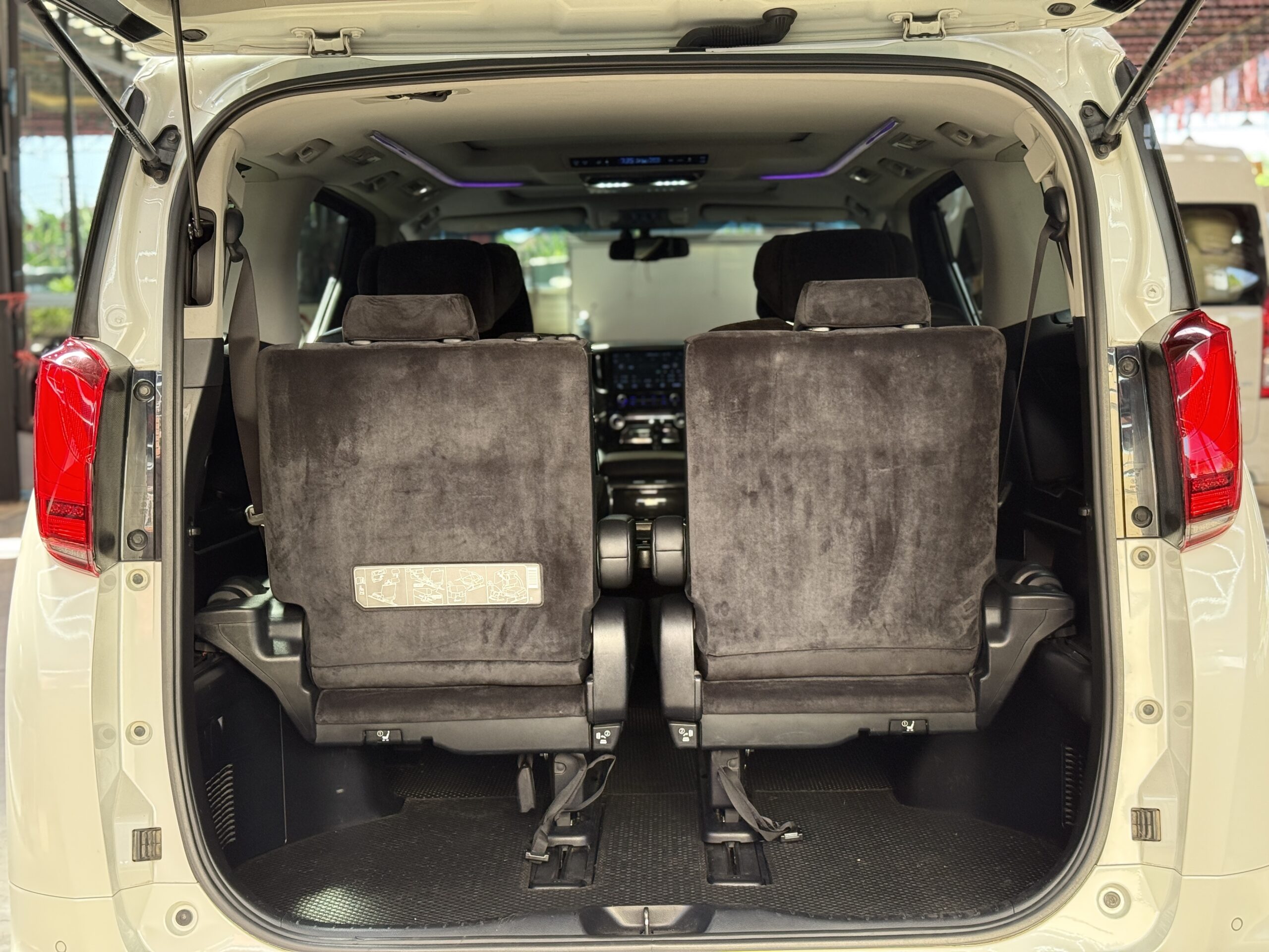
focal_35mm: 48
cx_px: 634
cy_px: 476
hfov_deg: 39.7
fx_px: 1760
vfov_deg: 30.3
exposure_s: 1/111
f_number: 1.78
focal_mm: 6.76
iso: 160
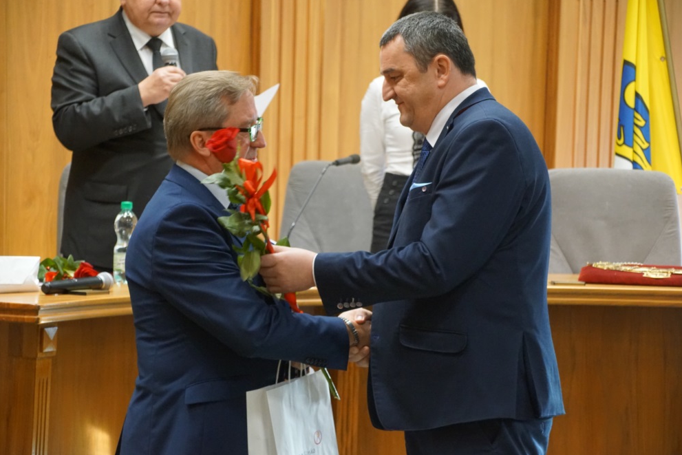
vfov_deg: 12.1
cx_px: 342
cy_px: 226
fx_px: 2150
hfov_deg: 18.0
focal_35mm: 114
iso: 3200
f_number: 5.6
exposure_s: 1/80
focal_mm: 75
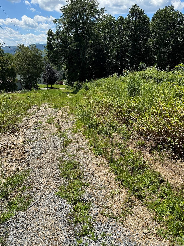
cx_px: 93
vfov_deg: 69.4
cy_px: 122
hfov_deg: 54.9
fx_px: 177
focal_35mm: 25
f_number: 1.78
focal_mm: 6.86
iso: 80
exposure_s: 1/4545
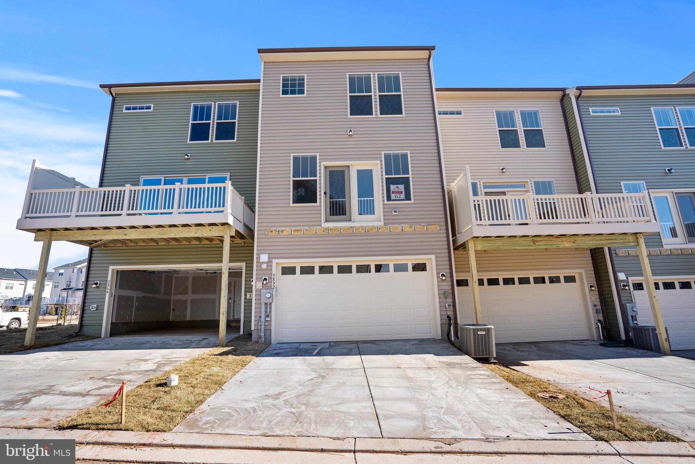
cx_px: 348
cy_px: 232
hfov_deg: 93.3
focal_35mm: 17
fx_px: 328
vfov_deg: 70.4
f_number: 8
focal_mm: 17
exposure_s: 1/320
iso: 200
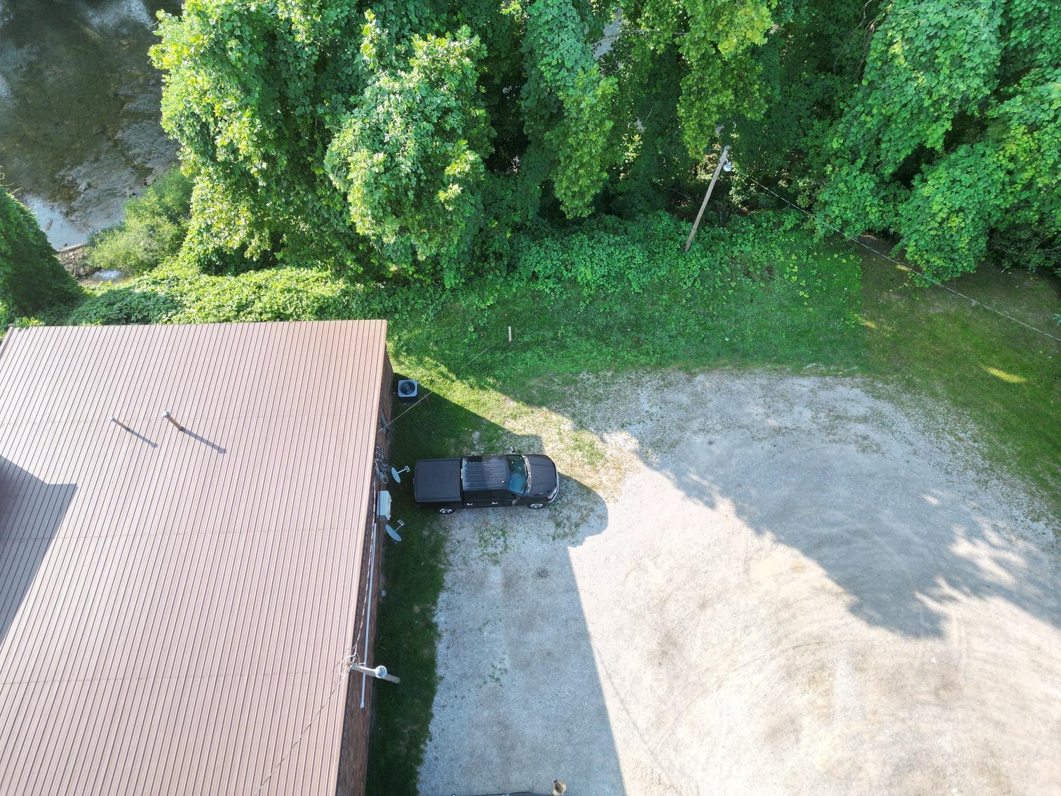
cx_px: 530
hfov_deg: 71.6
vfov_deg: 56.8
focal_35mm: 24
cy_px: 398
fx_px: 736
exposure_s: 1/800
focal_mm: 6.72
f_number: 1.7
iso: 100
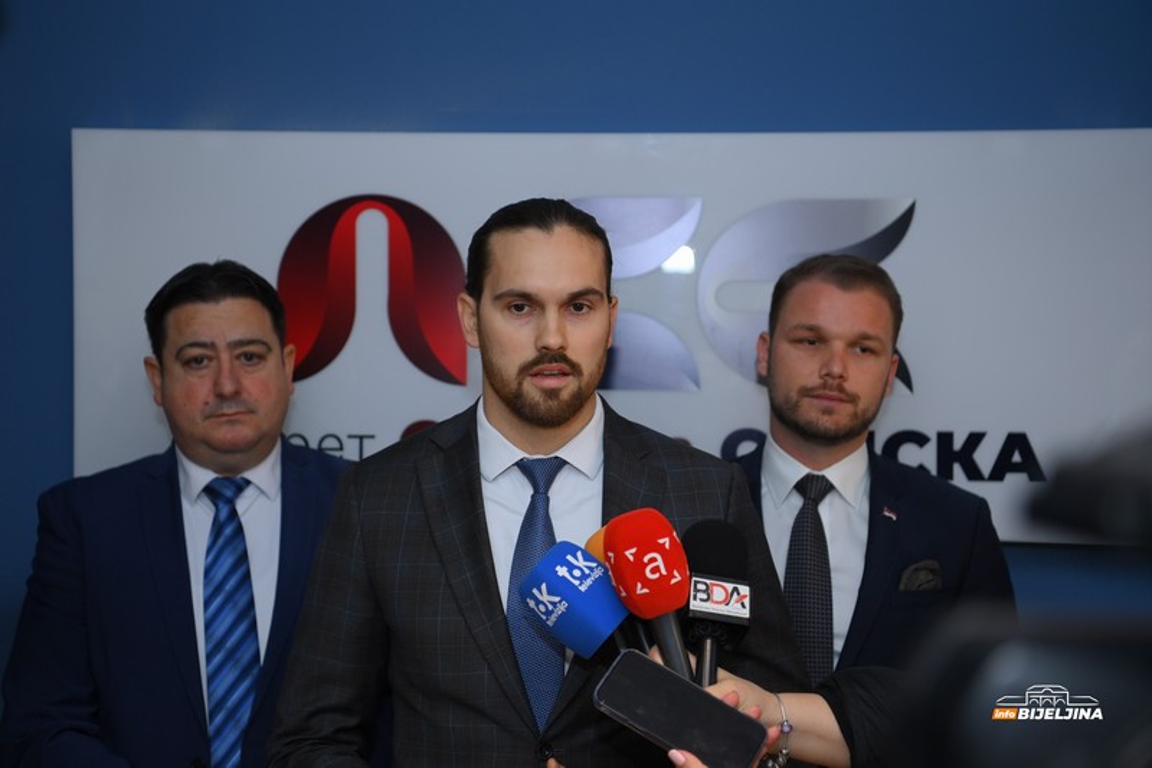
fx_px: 1855
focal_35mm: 58
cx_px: 576
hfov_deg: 34.5
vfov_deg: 23.4
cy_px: 384
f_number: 3.2
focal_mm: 58
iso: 250
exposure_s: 1/250
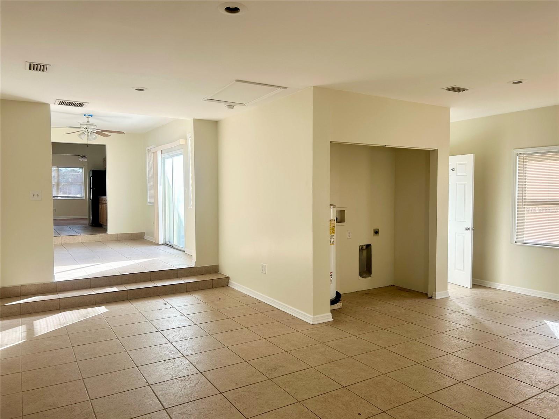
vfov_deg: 53.1
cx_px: 280
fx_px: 420
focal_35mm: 26
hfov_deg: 67.3
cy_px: 210
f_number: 1.5
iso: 40
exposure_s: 1/202
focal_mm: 5.7
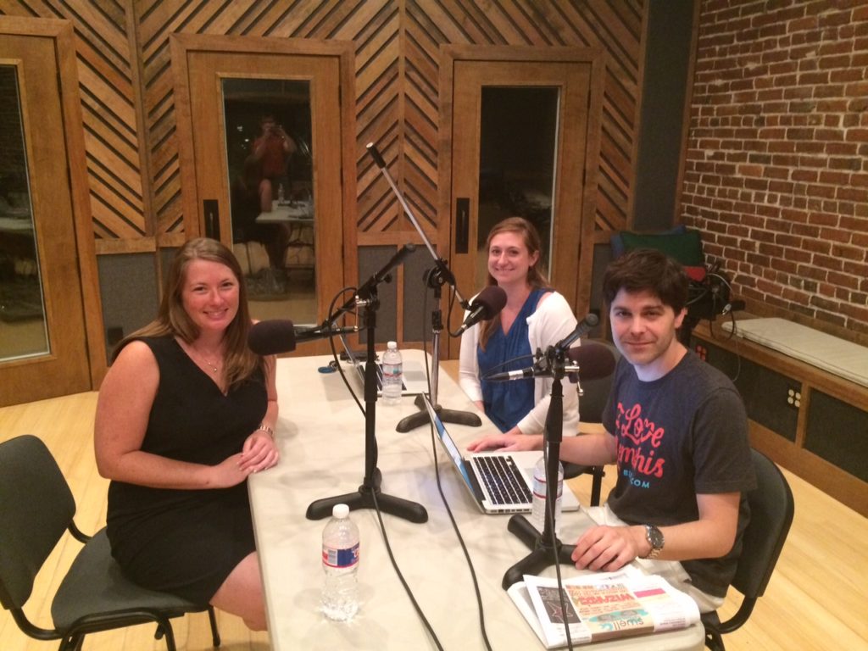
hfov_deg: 61.7
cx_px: 434
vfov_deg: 48.2
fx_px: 727
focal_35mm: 29
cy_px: 326
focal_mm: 4.15
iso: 320
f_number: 2.2
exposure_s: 1/17
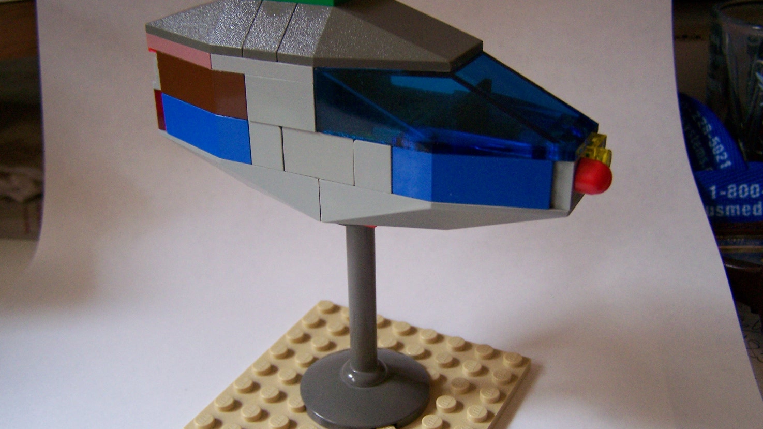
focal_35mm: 42
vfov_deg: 28.3
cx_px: 383
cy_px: 241
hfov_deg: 48.4
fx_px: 850
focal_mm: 6.3
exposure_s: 1/15
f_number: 2.8
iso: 160
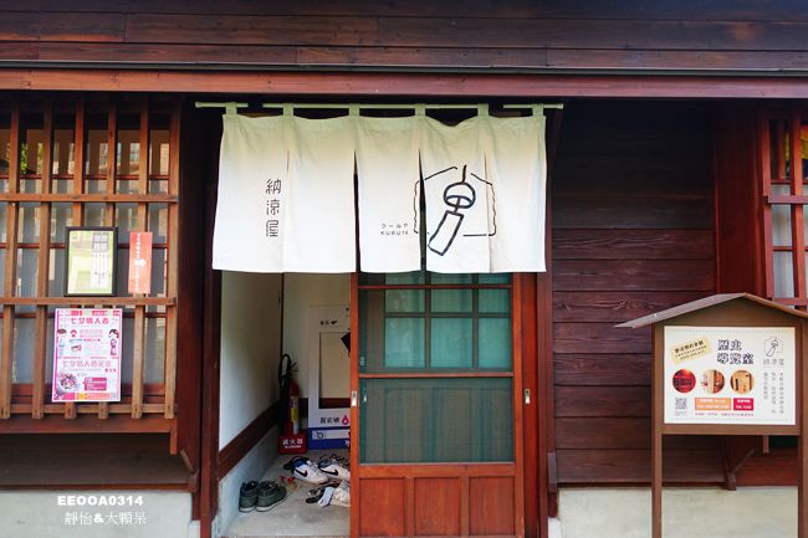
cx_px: 404
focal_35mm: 24
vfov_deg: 53.1
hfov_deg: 73.8
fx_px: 538
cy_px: 269
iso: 125
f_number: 3.5
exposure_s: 1/80
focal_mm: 8.8
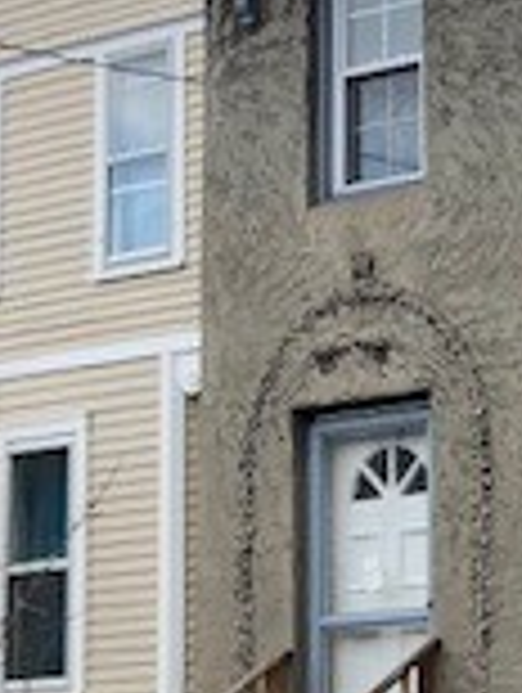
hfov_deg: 11.6
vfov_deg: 16.9
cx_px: 1004
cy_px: 315
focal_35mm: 116
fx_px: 2326
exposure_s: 1/1091
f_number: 1.8
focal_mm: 4
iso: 20
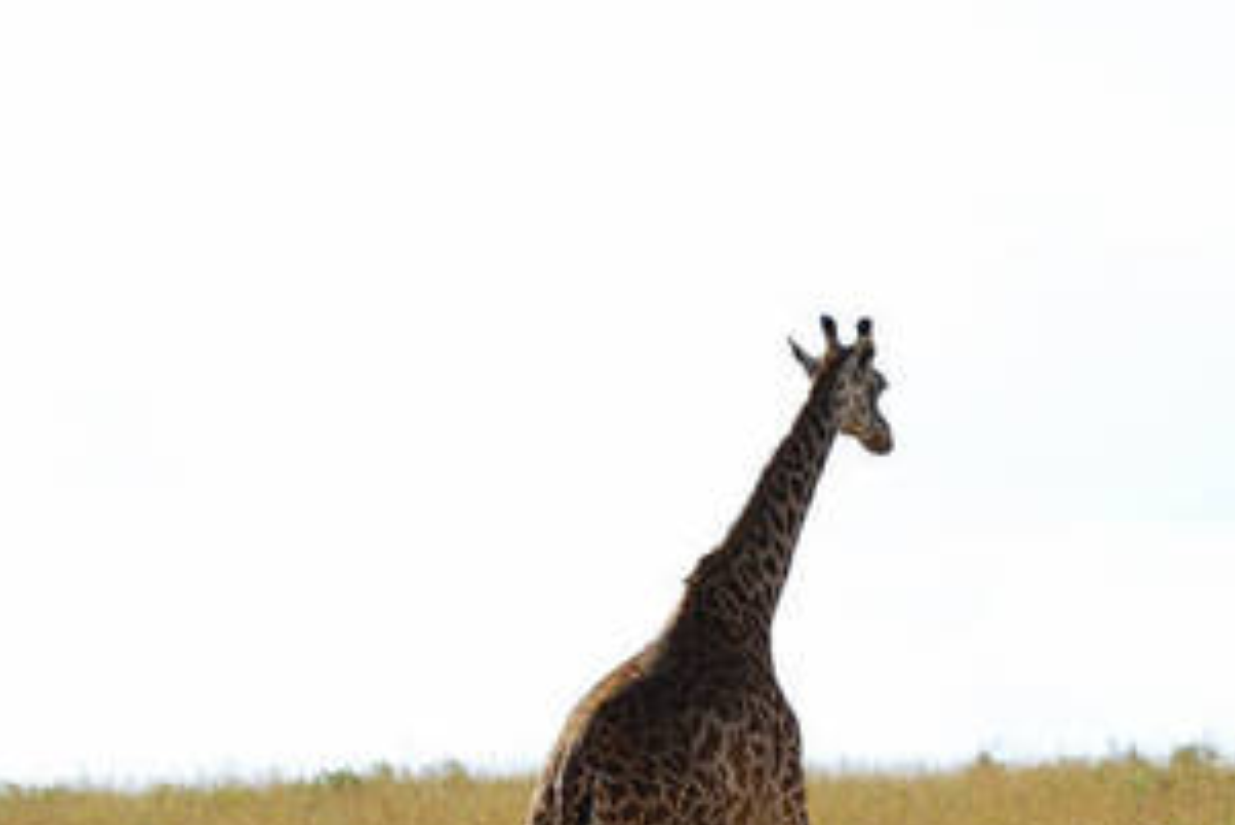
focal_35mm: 279
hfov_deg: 7.4
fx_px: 9575
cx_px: 800
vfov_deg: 4.9
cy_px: 595
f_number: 5.6
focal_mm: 80
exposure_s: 1/400
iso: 100
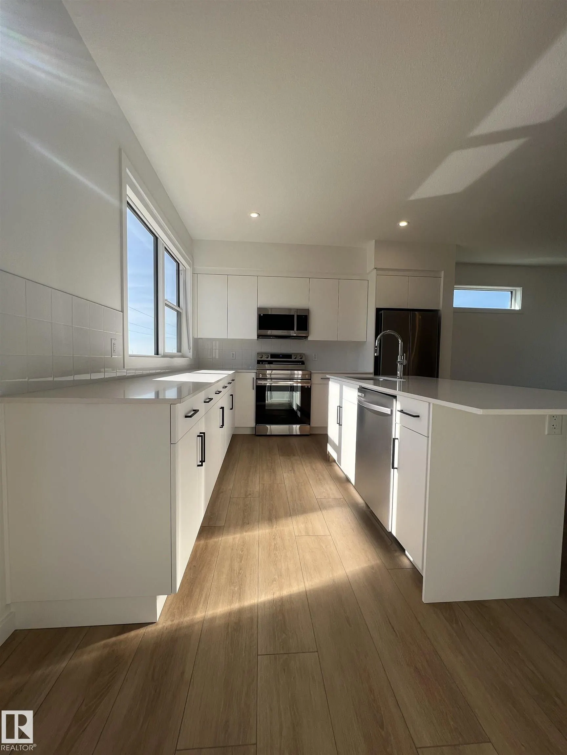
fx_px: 284
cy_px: 378
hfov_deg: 89.9
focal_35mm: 13
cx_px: 284
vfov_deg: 106.2
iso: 32
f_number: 1.8
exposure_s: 1/708
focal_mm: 1.57
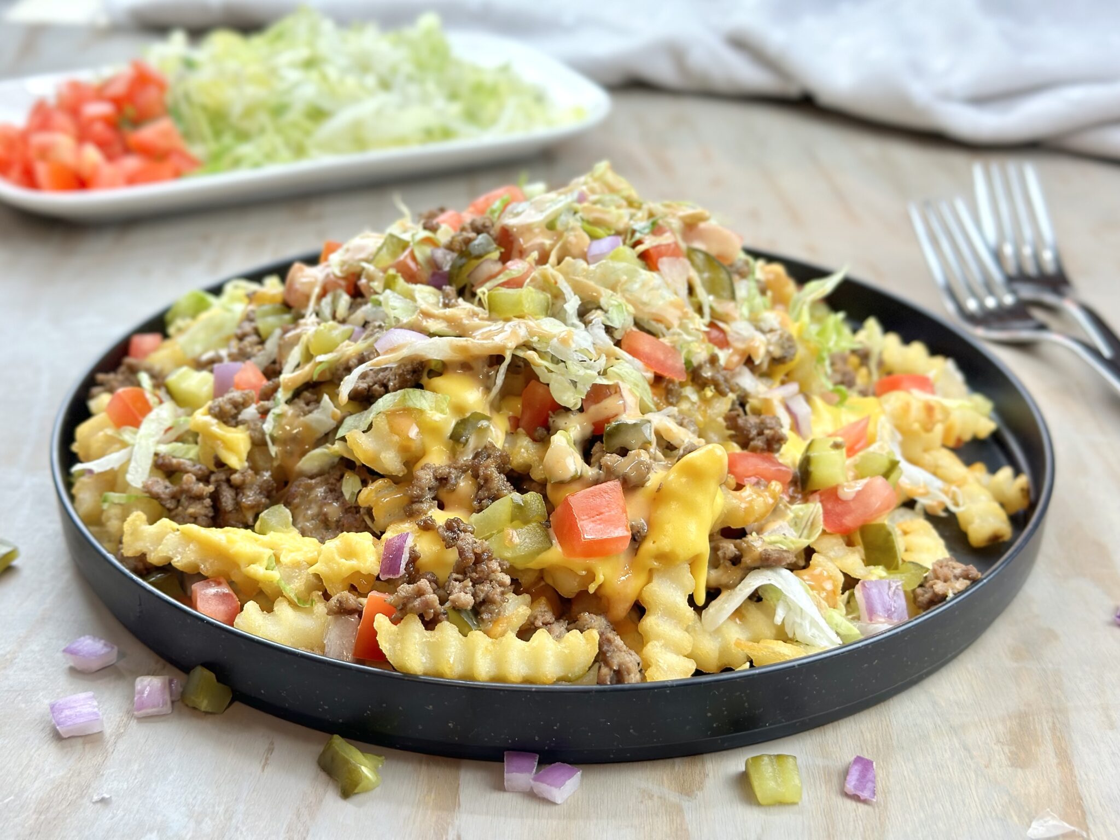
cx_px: 560
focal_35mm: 48
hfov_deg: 39.7
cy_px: 420
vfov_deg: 30.3
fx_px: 1553
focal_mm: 6.86
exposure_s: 1/120
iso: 100
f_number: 1.78
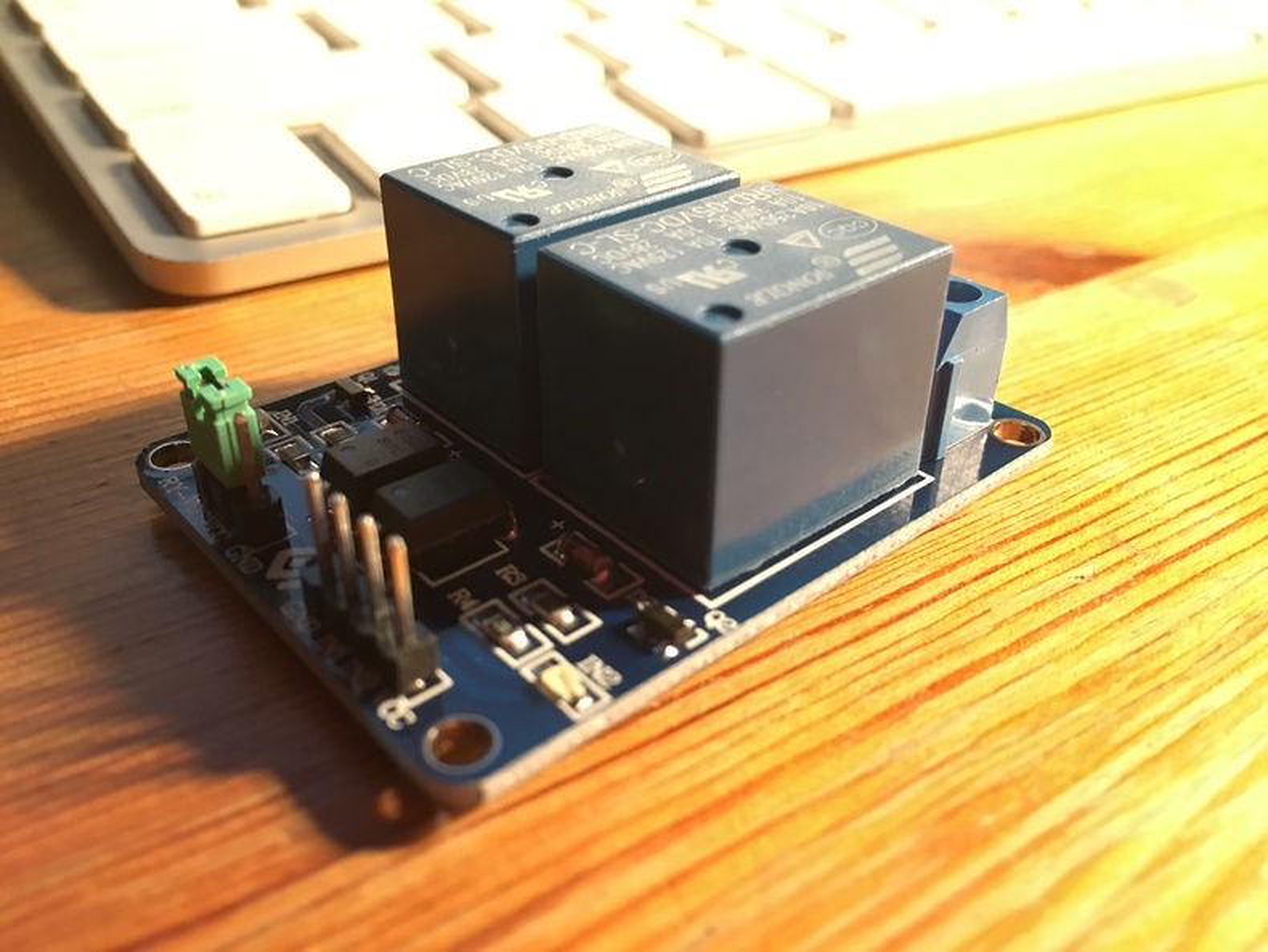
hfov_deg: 61.6
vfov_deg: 48.3
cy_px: 476
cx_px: 634
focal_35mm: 29
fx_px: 1063
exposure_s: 1/4
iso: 64
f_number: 2.2
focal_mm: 4.15
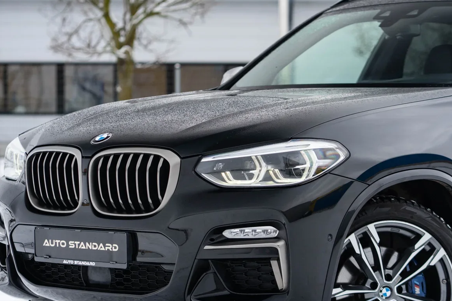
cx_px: 249
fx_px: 1771
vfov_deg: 9.7
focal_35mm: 141
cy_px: 157
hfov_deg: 14.5
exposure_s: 1/400
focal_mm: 85
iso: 500
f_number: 3.2
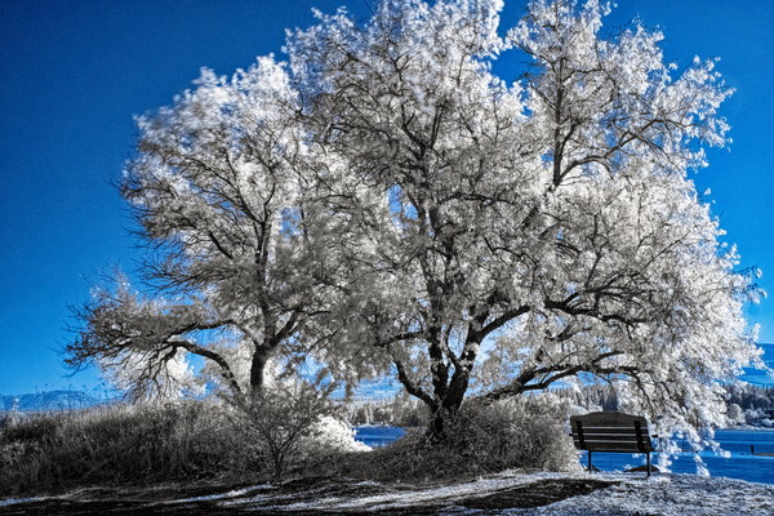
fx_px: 967
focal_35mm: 45
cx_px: 387
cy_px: 258
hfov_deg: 43.6
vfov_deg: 29.9
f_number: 8
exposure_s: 15
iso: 400
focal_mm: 30
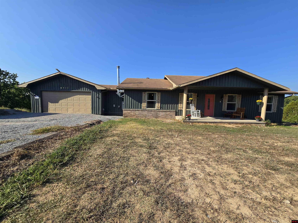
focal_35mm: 13
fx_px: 112
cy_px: 112
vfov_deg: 89.9
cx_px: 149
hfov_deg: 106.2
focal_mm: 2.2
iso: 50
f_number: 2.2
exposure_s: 1/1864
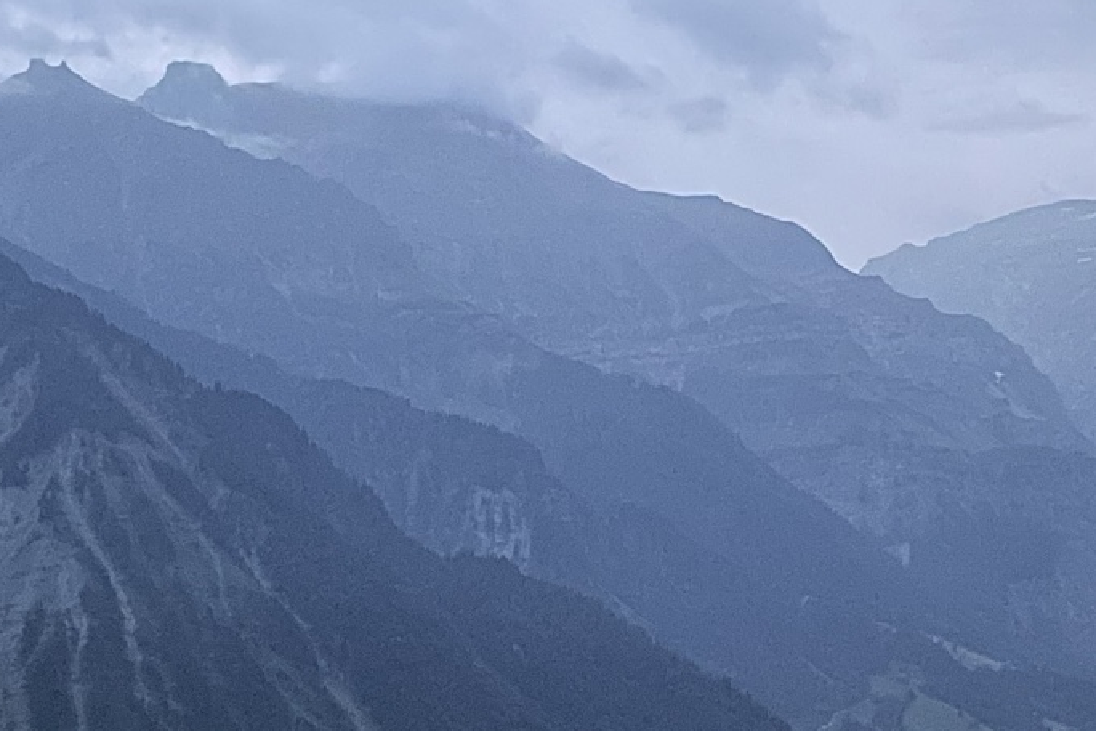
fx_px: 2466
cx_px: 694
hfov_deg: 25.0
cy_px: 678
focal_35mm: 81
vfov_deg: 16.6
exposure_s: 1/7
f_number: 1.6
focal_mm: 4.2
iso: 500
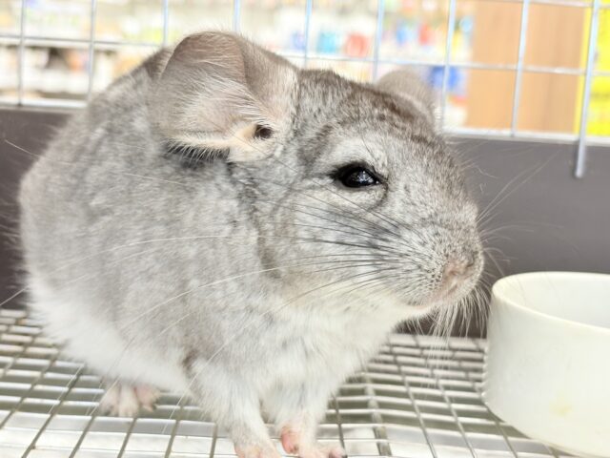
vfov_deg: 28.0
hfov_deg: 36.8
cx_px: 305
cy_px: 229
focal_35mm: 52
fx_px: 916
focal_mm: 5.96
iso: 100
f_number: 1.6
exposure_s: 1/33
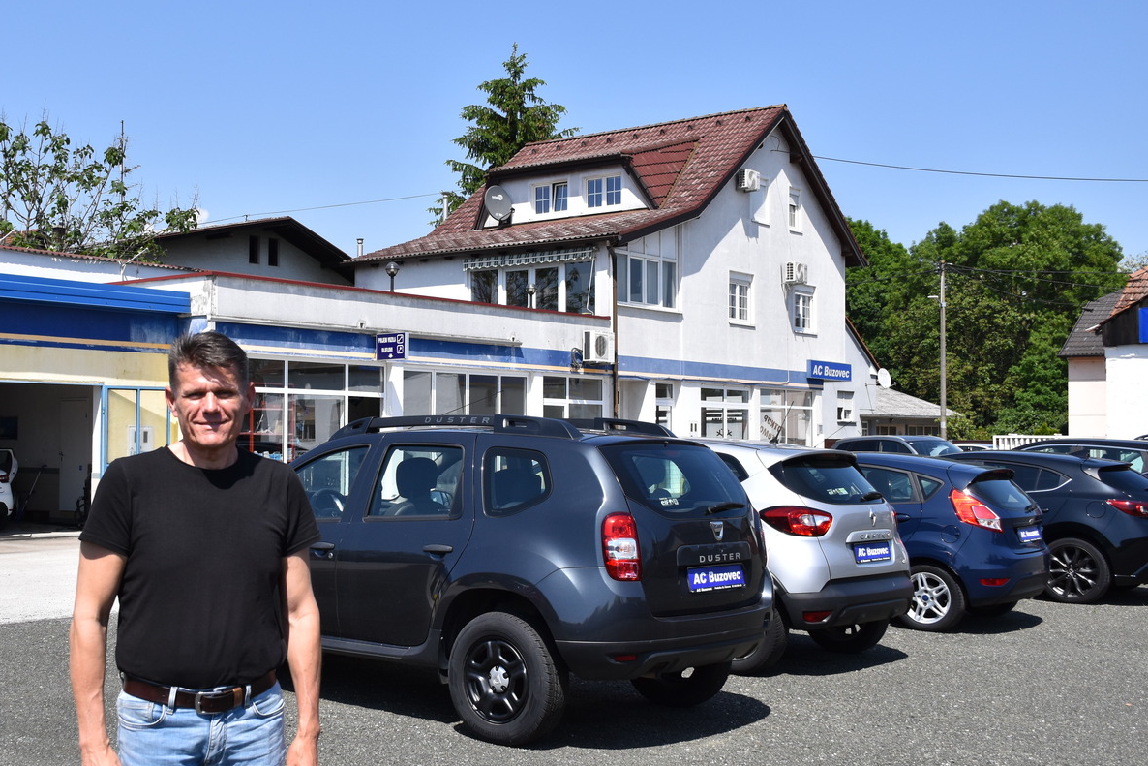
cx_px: 441
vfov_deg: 30.8
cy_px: 378
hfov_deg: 44.5
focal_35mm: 44
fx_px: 1391
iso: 400
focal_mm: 23
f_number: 7.1
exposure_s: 1/1600
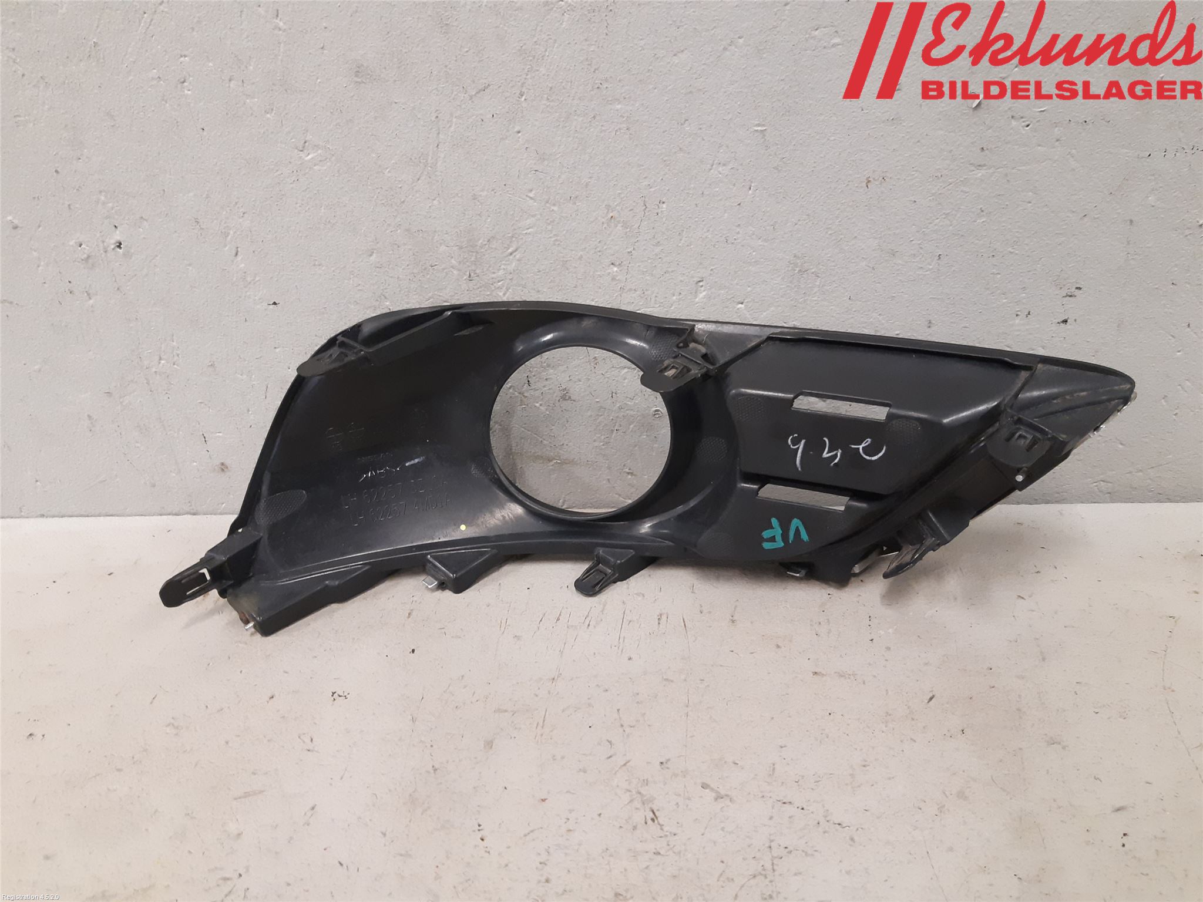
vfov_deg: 53.1
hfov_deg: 67.3
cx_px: 602
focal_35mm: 26
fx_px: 904
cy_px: 451
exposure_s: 1/50
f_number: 1.7
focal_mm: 3.93
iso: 250
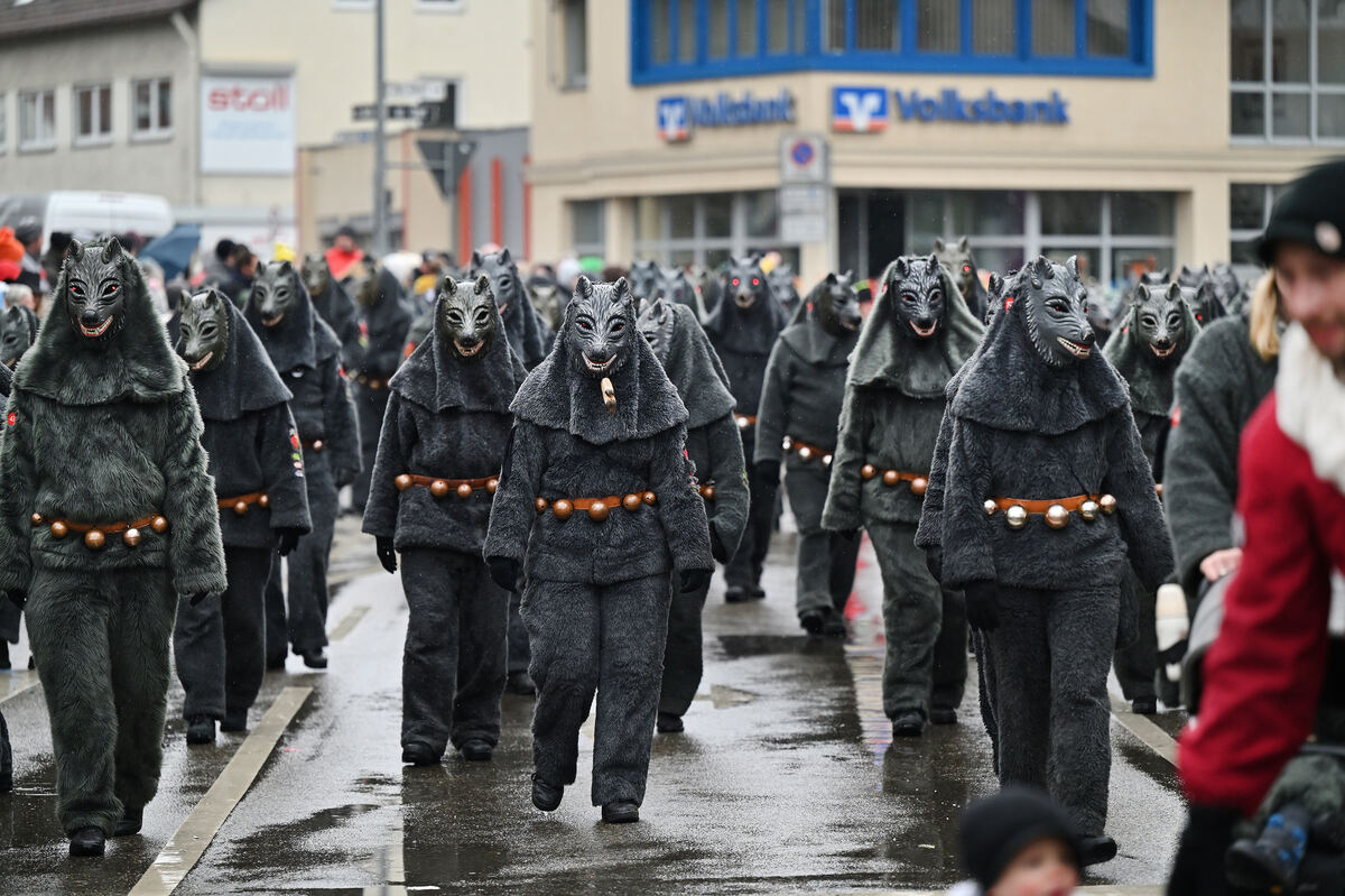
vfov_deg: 9.5
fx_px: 5415
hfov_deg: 14.2
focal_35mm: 145
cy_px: 448
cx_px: 672
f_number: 3.2
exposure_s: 1/1000
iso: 800
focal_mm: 145
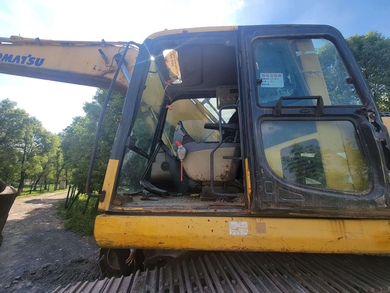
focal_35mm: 13
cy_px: 146
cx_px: 195
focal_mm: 2.2
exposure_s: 1/909
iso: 50
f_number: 2.2
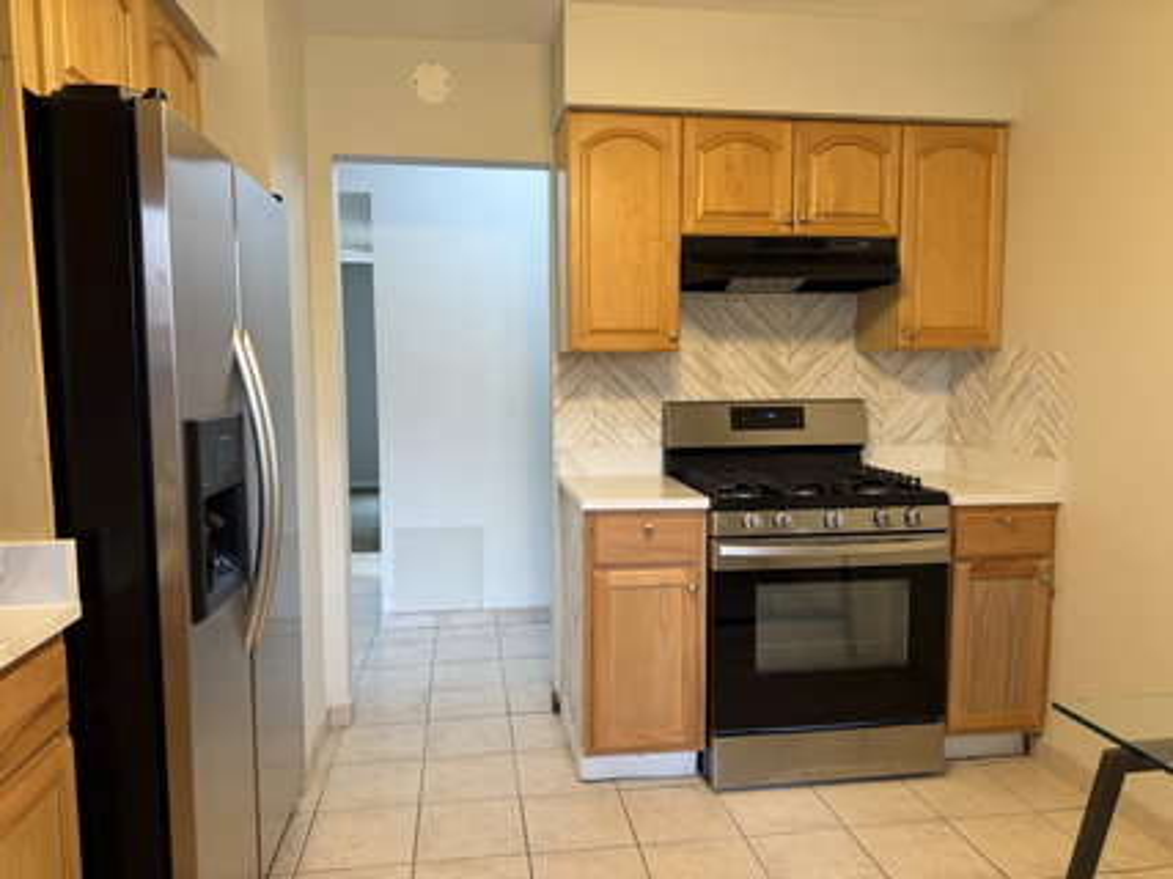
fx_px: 813
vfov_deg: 56.8
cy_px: 440
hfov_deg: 71.6
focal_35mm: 24
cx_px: 586
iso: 125
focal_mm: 6.76
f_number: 1.78
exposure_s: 1/60
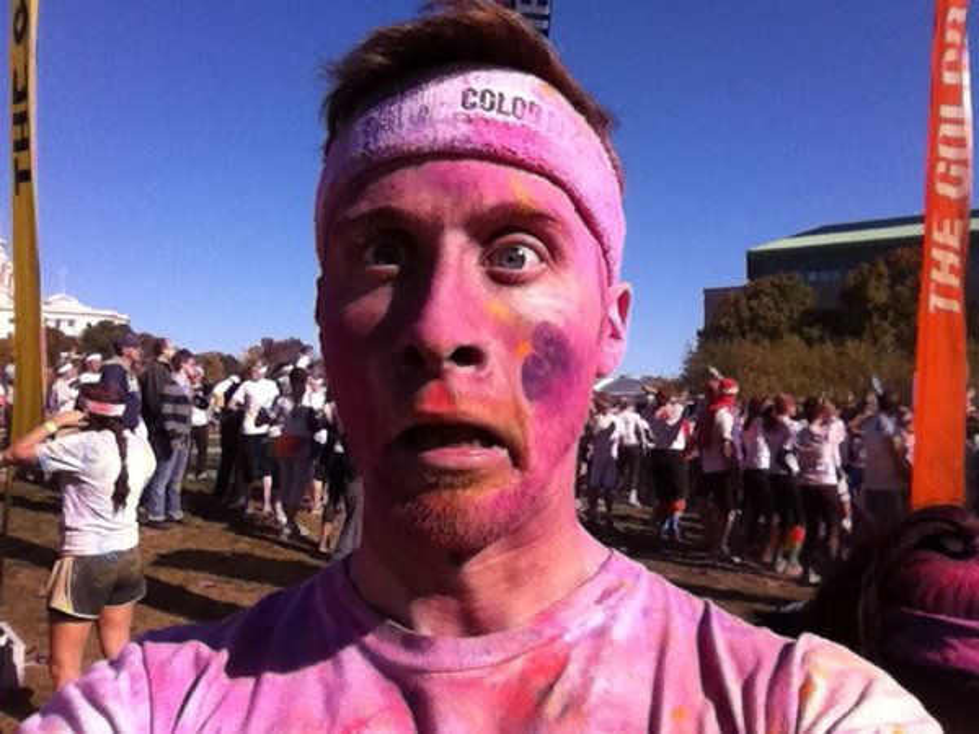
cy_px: 367
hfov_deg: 52.6
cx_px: 490
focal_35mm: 35
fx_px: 990
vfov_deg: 40.7
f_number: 2.4
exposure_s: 1/5468
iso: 125
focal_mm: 3.85
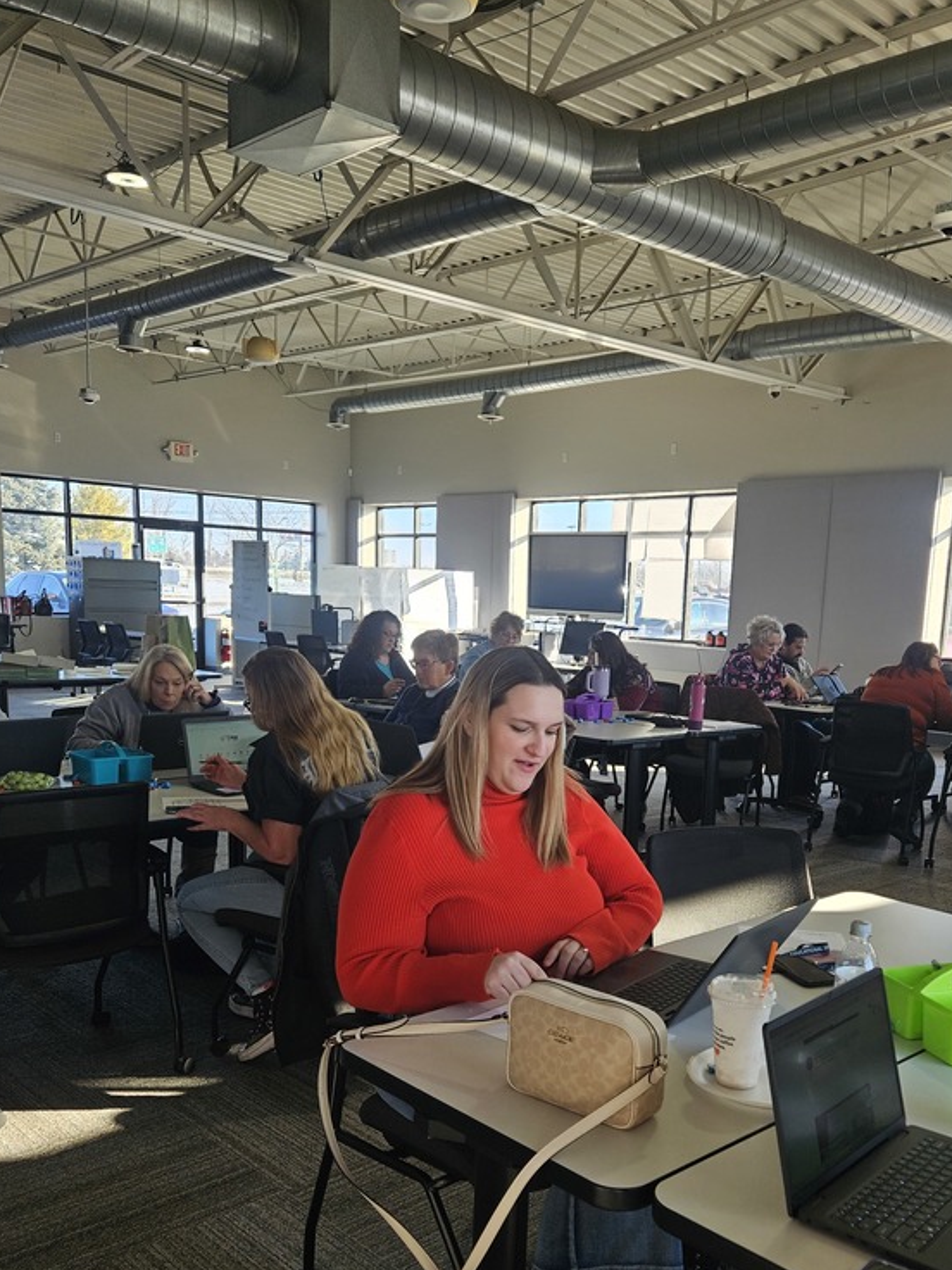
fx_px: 1173
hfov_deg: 44.1
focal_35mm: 32
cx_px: 516
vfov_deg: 56.0
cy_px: 808
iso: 40
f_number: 1.8
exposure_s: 1/180
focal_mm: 5.4
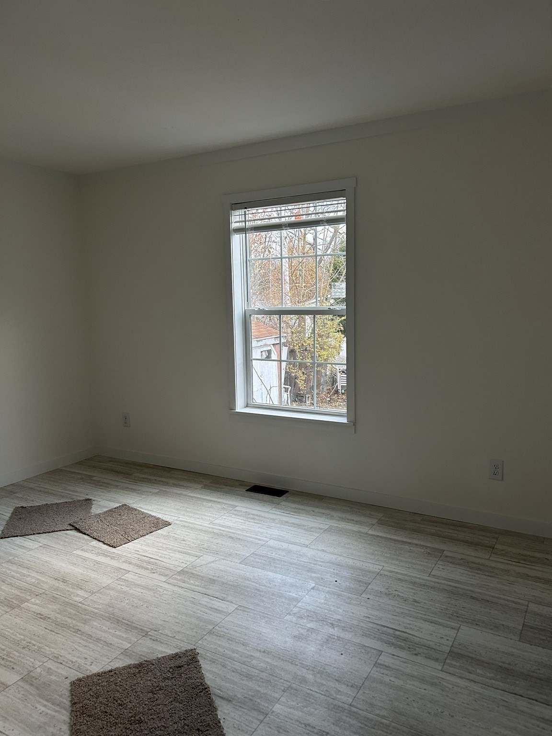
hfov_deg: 53.1
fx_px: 553
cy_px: 368
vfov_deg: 67.3
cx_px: 276
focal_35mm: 26
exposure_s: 1/60
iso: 160
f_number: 1.5
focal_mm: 5.7
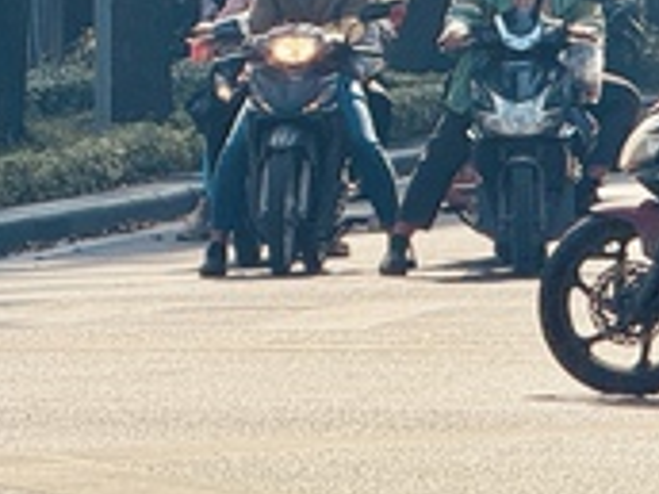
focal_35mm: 447
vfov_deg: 3.3
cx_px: 1134
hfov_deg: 4.4
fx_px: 8510
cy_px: -414
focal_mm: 15.66
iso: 50
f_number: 2.8
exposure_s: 1/1451
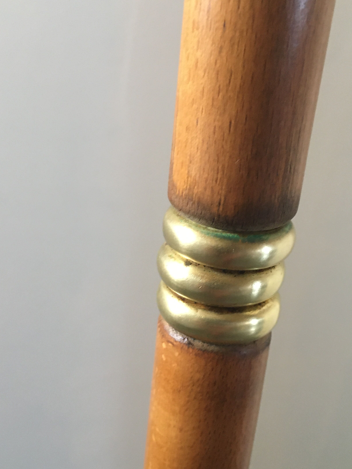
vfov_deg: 51.3
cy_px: 241
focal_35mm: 36
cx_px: 190
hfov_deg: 39.6
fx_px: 488
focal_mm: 4.15
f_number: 2.2
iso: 400
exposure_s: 1/17
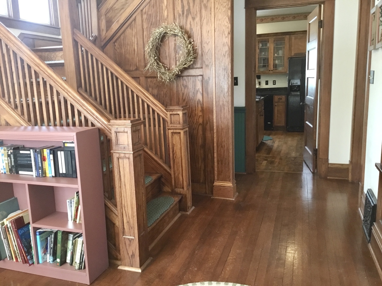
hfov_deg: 58.4
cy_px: 143
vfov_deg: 45.4
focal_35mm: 31
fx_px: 342
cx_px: 191
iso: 160
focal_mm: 3.3
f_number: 2.4
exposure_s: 1/30
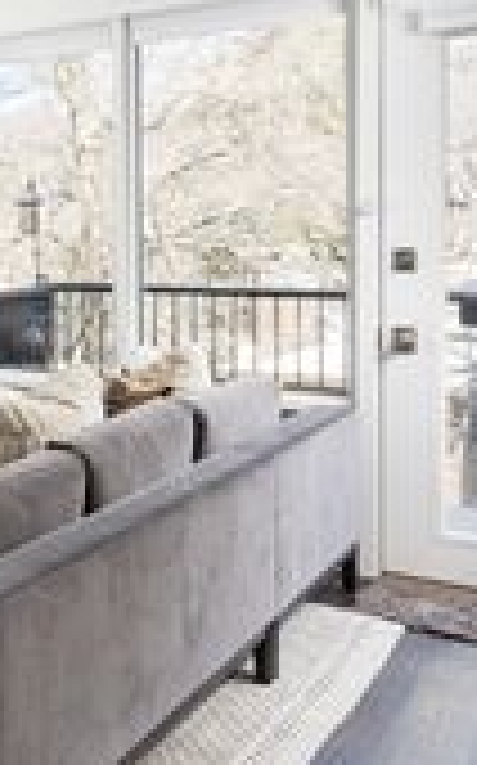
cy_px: 238
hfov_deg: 18.9
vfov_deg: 39.0
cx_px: -400
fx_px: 1063
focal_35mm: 51
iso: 200
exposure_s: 1/15
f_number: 7.1
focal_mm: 17
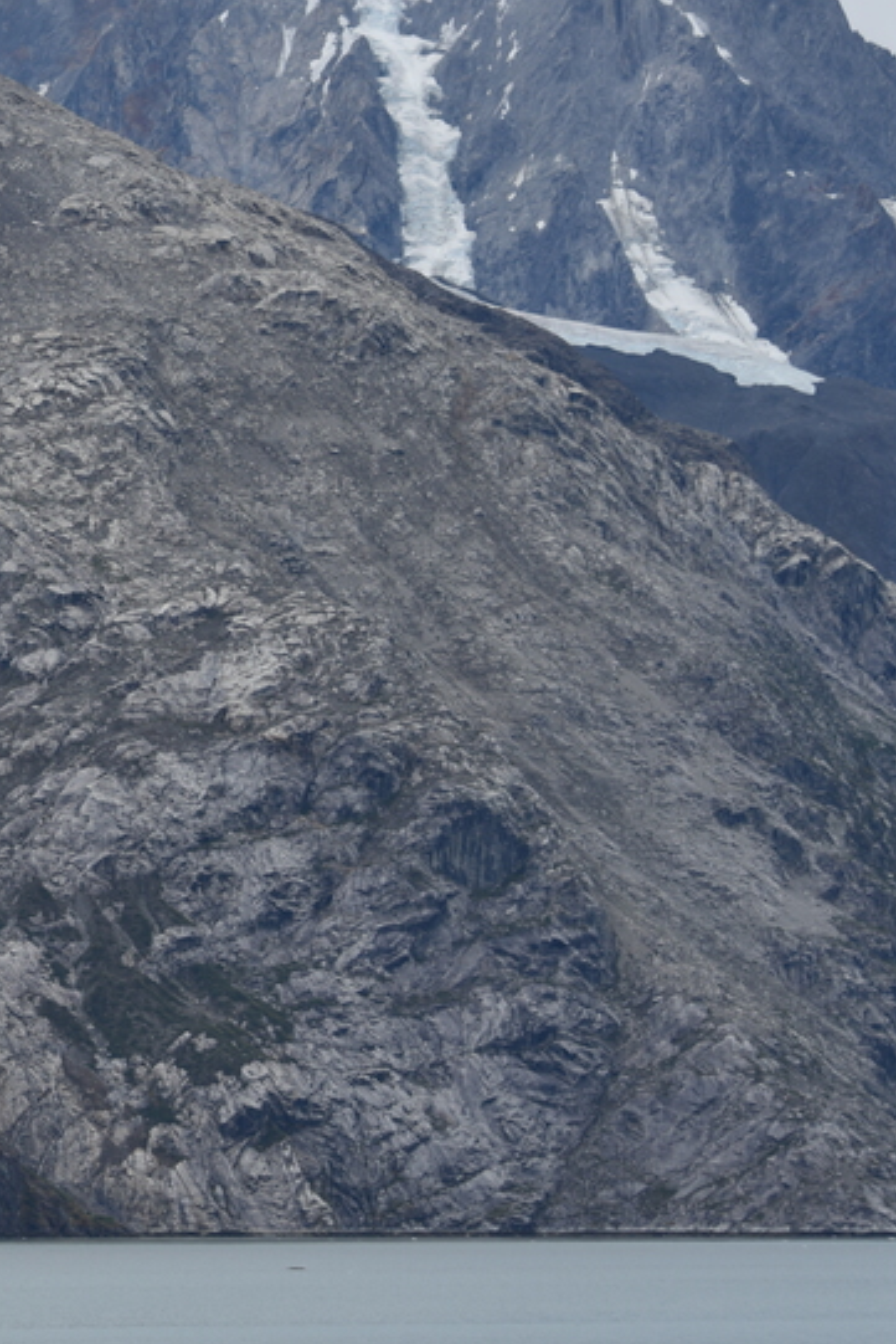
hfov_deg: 6.7
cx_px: -486
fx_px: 7499
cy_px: 293
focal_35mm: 201
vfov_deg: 10.2
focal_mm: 85
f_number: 7.1
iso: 100
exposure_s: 1/200
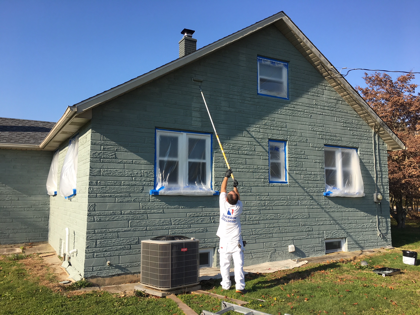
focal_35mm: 29
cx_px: 210
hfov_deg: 61.7
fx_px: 352
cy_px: 158
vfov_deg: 48.2
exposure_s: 1/1261
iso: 25
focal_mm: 4.15
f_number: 2.2
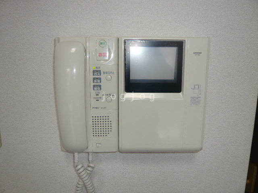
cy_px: 96
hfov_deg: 63.4
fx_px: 209
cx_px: 129
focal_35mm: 28
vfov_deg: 49.7
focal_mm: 4.6
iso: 100
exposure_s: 1/30
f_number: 2.8
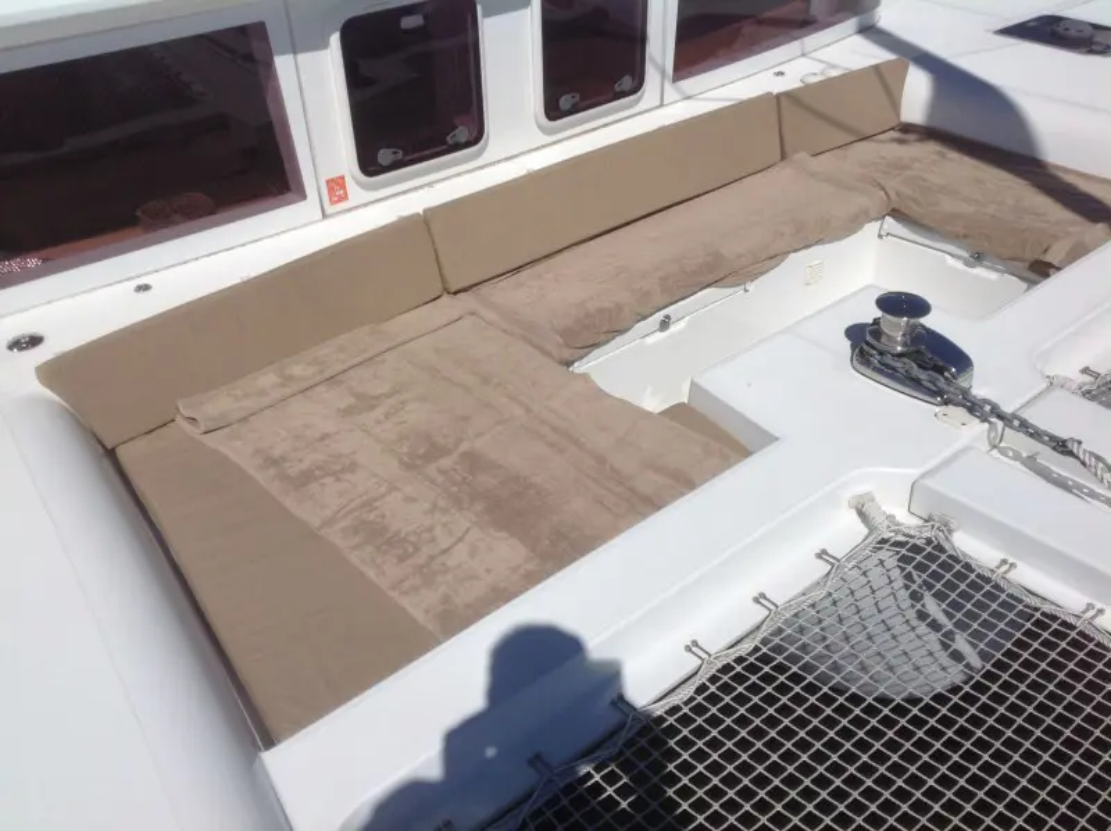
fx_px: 1122
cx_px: 556
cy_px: 416
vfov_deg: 40.6
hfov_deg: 52.7
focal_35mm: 35
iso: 64
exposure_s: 1/7576
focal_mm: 4.28
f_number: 2.4
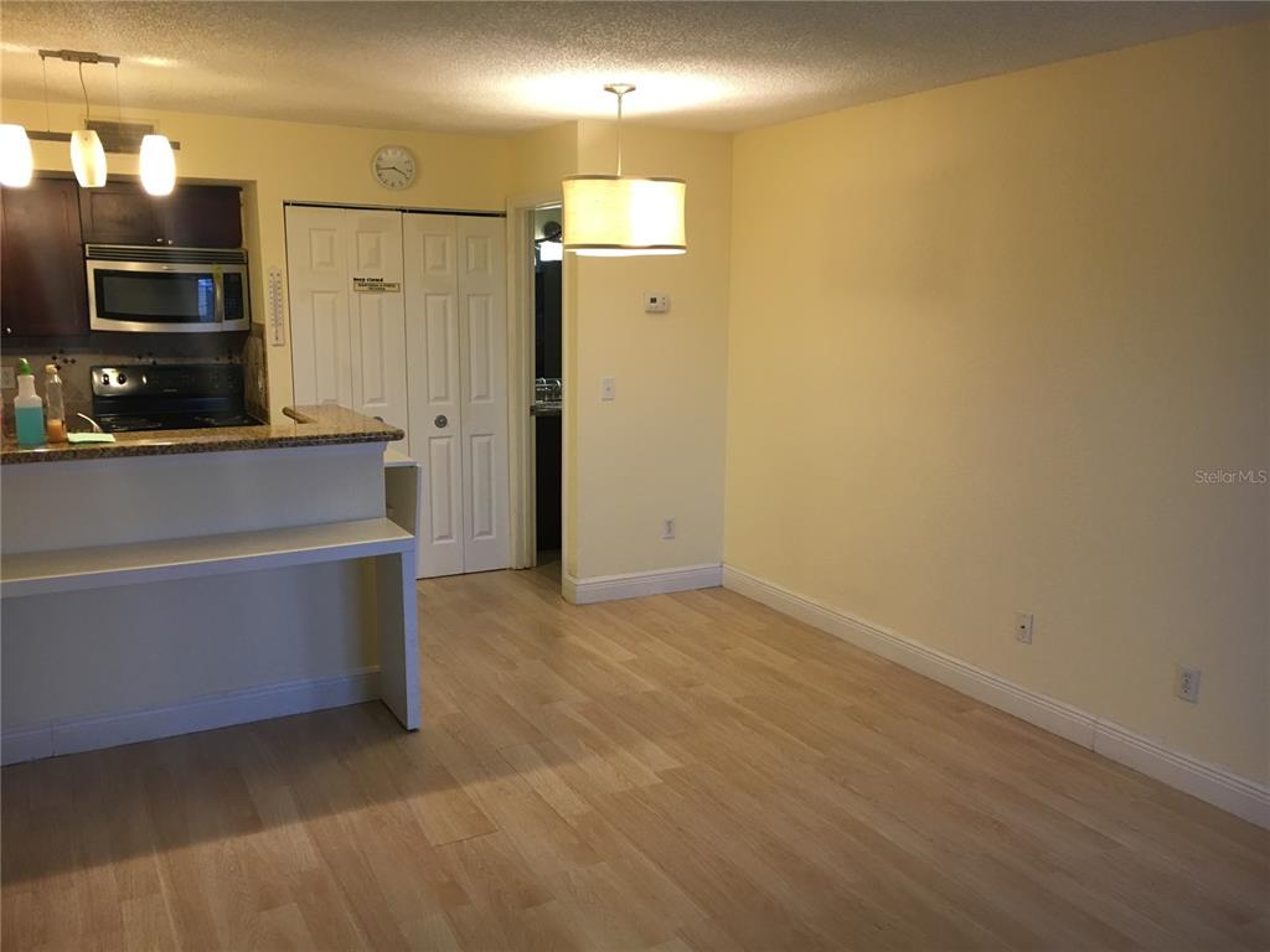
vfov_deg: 48.2
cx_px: 635
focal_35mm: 29
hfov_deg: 61.7
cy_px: 476
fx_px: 1064
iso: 100
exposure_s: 1/30
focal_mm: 4.15
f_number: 2.2
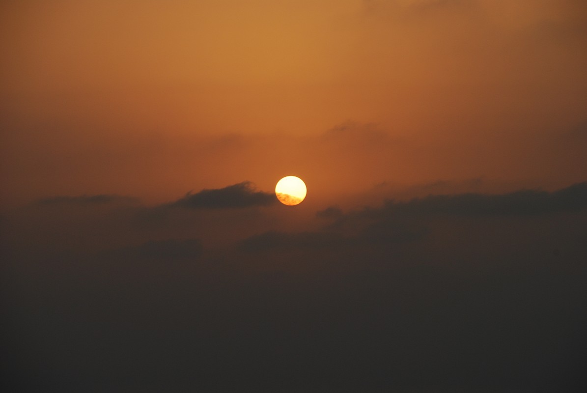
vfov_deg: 6.8
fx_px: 3306
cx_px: 294
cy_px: 196
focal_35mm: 202
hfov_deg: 10.1
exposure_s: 1/250
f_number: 10
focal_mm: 135
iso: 160
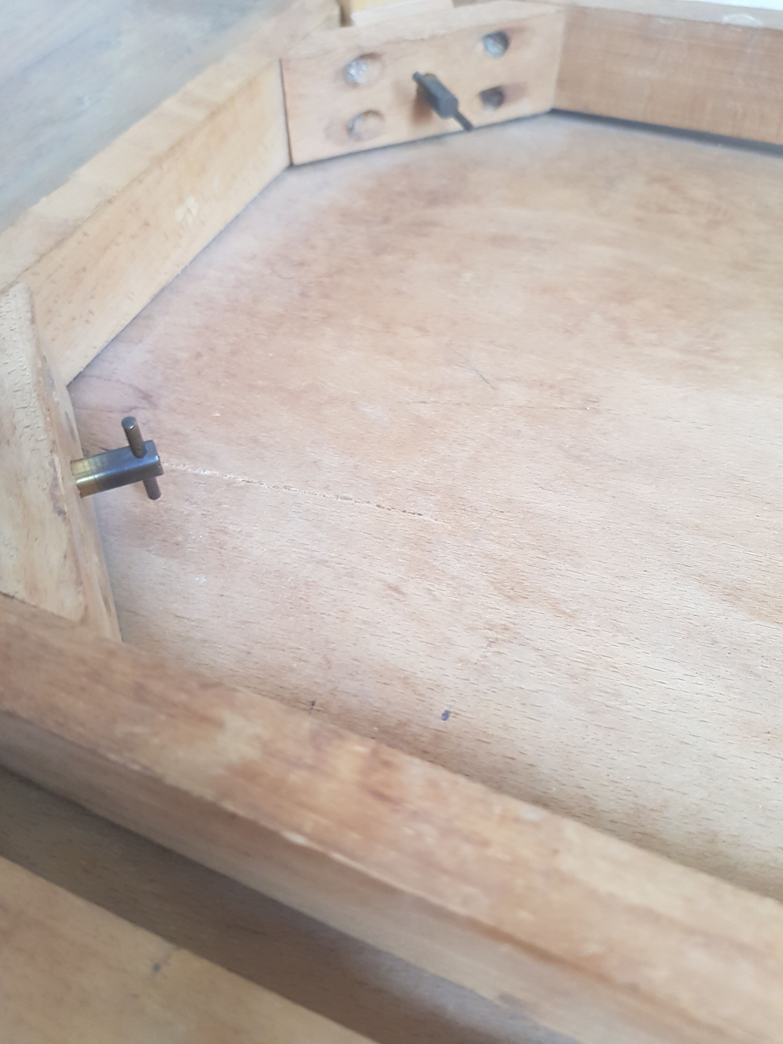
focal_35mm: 26
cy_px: 522
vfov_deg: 67.3
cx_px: 392
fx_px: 784
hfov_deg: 53.1
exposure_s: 1/33
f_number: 1.7
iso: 200
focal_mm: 4.2
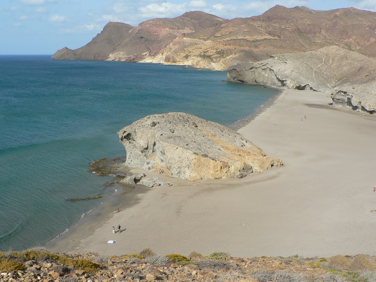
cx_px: 188
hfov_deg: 51.4
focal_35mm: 36
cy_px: 141
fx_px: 391
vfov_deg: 39.7
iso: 80
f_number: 5
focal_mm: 6
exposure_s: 1/400
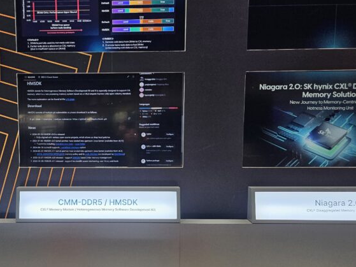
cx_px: 108
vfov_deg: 32.6
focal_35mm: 44
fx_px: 452
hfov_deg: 42.2
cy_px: 177
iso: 125
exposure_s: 1/120
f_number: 1.8
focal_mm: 5
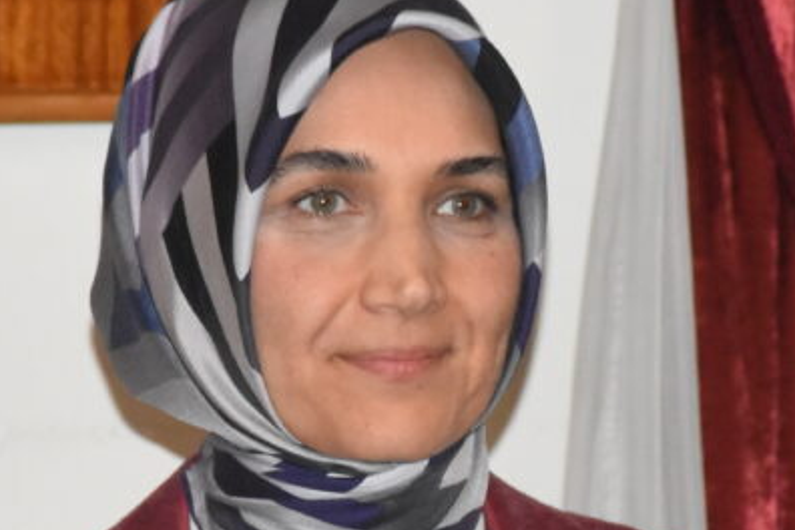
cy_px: 431
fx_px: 11231
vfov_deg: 2.7
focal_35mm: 509
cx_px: 462
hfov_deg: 4.1
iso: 2500
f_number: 9
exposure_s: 1/160
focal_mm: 105
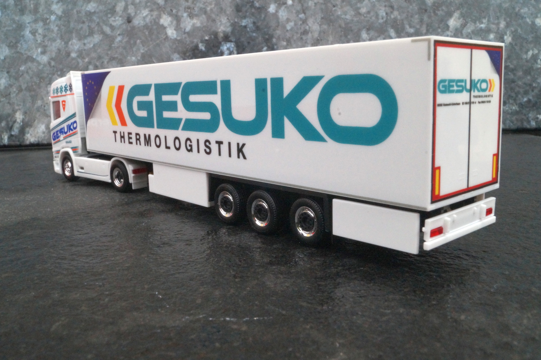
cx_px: 270
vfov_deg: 36.8
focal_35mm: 36
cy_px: 180
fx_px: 541
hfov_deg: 53.2
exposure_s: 1/60
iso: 2000
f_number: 25
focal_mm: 24
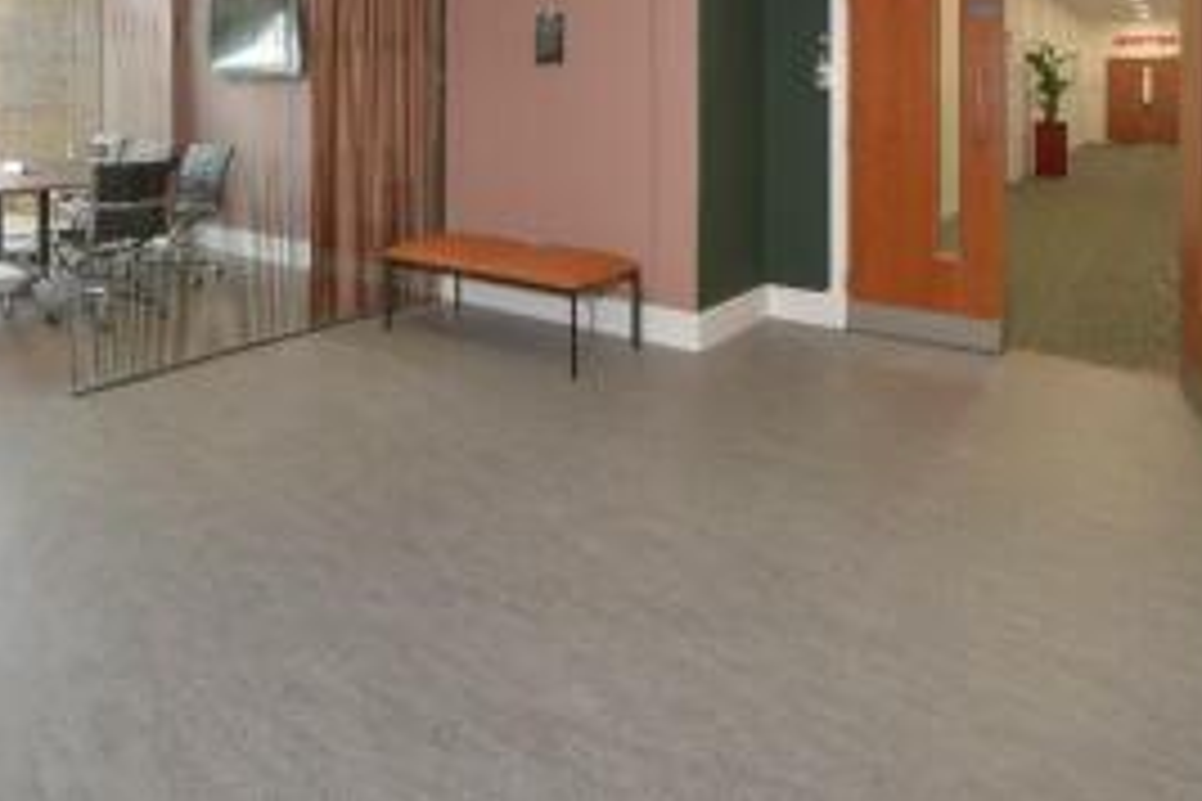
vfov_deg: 46.8
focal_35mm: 25
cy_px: 97
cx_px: 455
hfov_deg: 70.4
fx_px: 835
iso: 100
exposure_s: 1/4
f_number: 8
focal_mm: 14
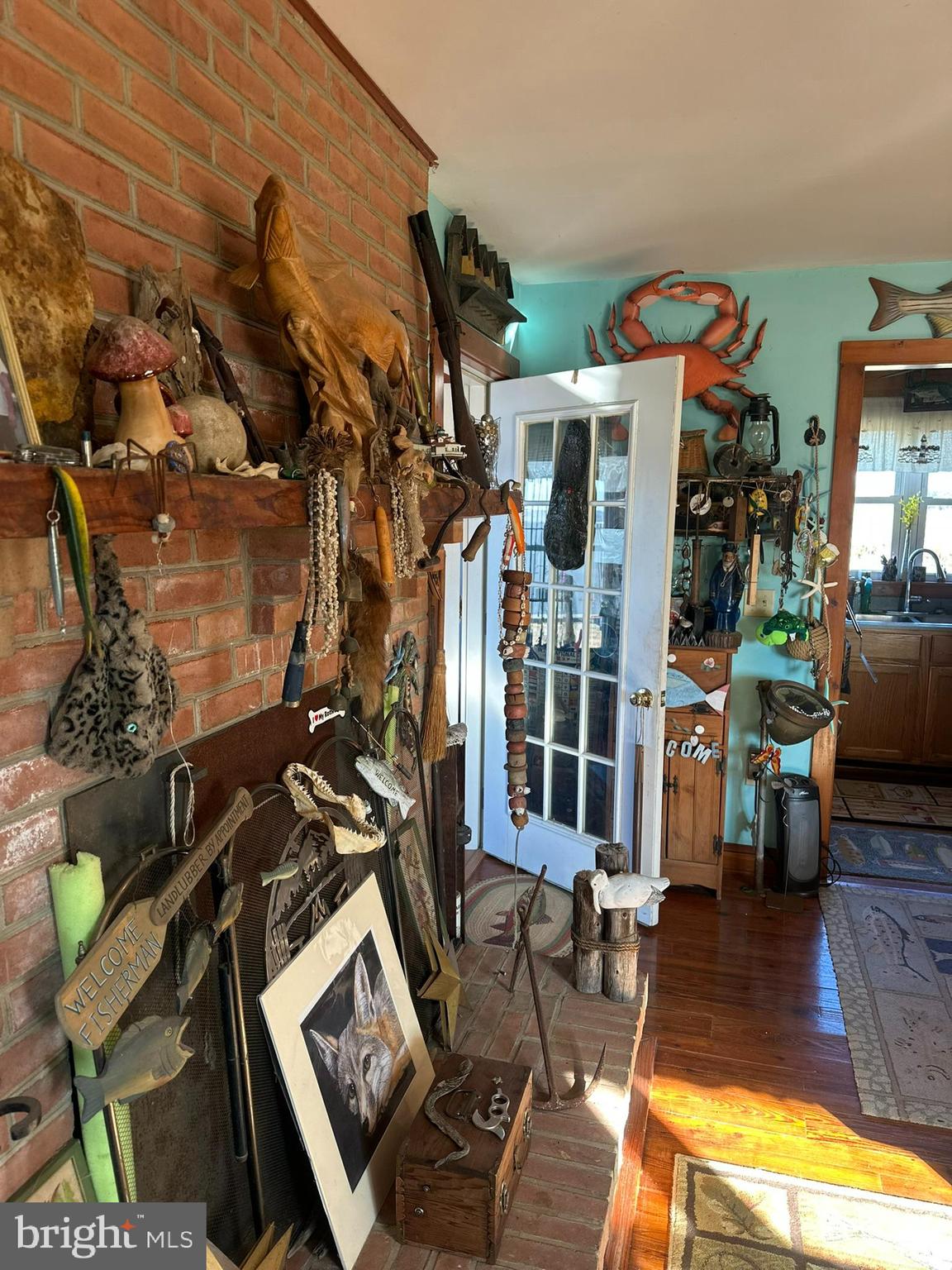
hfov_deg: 56.8
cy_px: 635
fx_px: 880
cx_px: 476
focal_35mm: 24
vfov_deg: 71.6
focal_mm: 6.86
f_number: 1.78
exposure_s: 1/60
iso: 125
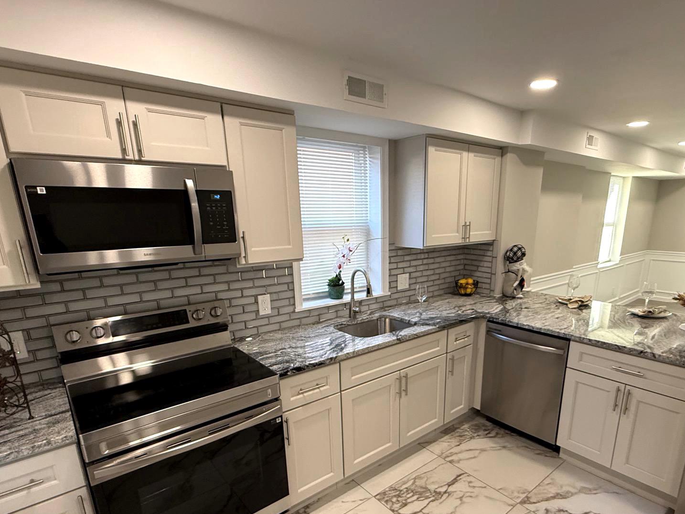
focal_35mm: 20
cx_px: 382
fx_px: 396
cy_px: 321
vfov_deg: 65.0
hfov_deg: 81.4
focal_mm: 2.22
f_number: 2.2
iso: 320
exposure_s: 1/120
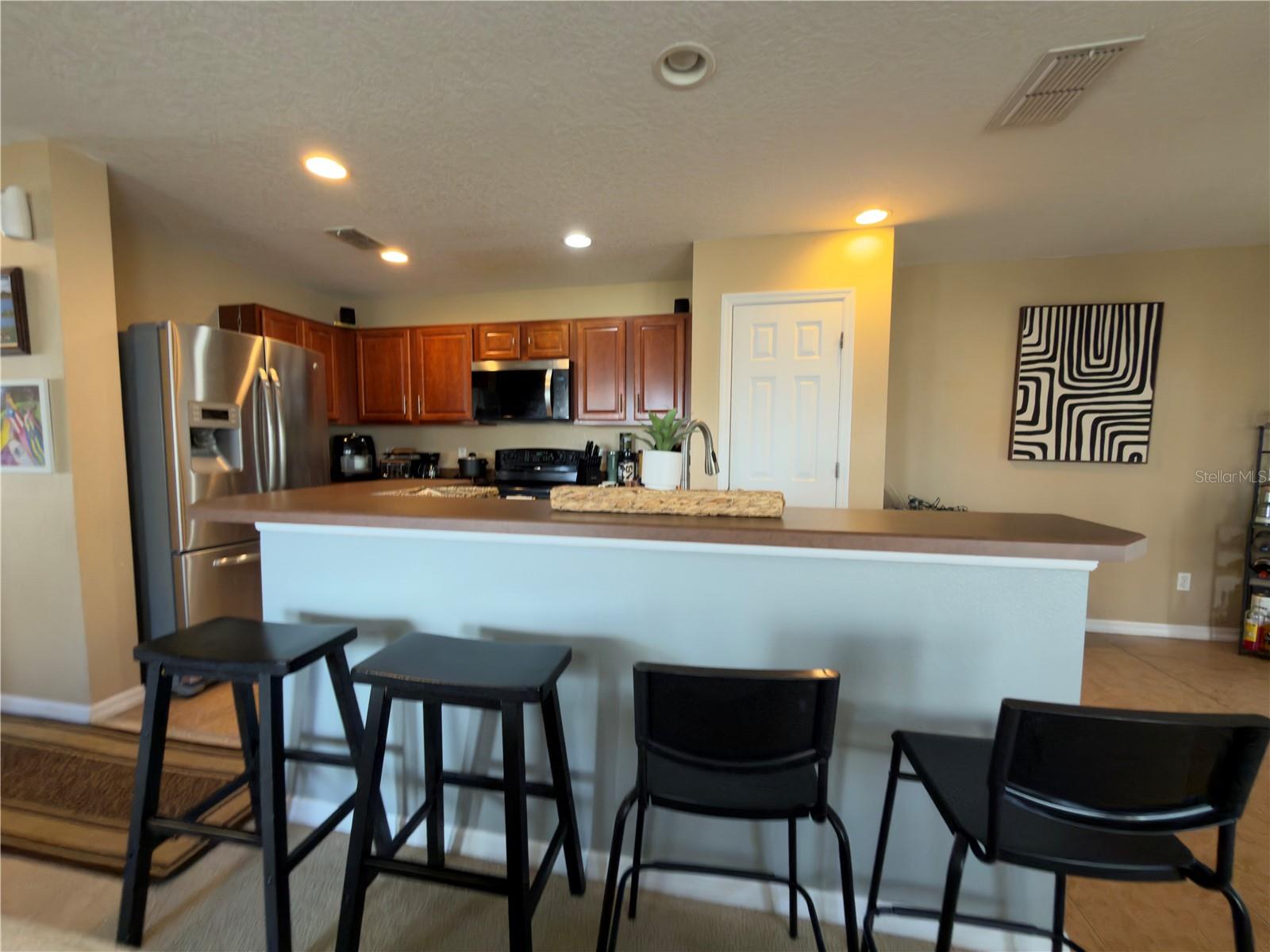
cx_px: 635
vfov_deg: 85.7
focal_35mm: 14
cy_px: 476
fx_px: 514
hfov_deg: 102.1
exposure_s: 1/30
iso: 125
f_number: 2.2
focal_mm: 2.22
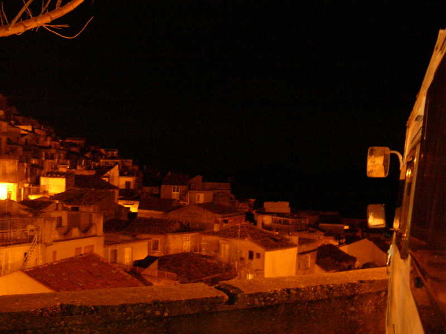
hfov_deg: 51.4
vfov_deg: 39.6
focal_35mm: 36
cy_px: 167
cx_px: 223
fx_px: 464
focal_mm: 6
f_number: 2.7
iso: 300
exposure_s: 1
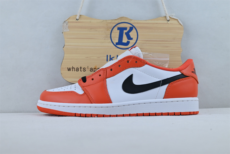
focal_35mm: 41
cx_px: 115
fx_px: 264
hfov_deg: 47.2
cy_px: 77
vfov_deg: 32.4
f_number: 4.5
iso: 100
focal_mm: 27.5
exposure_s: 1/125
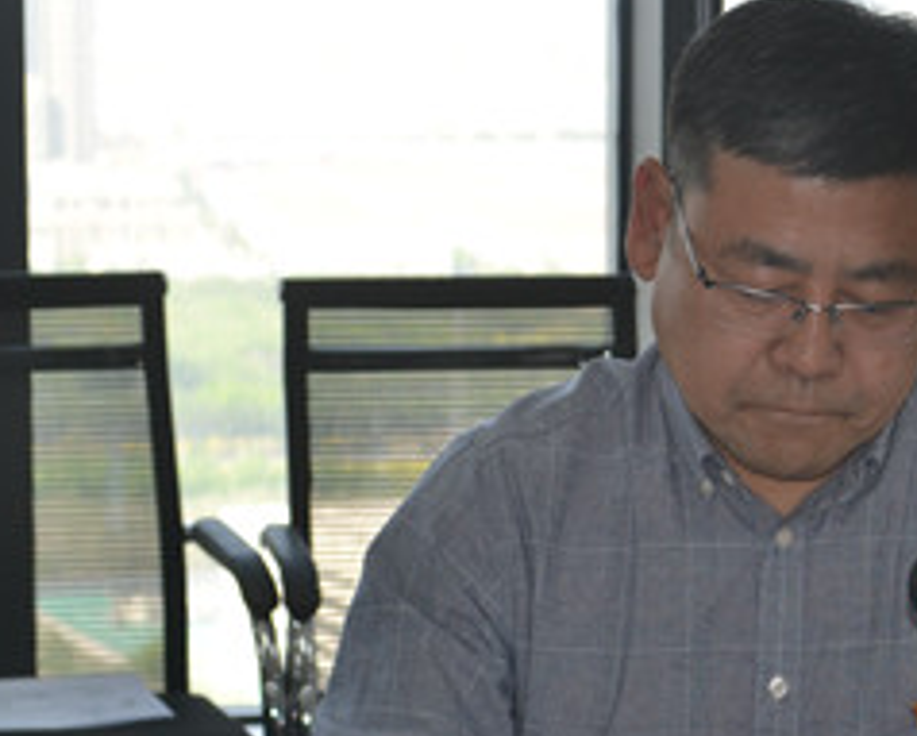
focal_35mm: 157
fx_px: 4271
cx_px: 782
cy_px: 647
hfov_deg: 12.2
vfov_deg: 9.8
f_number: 5.6
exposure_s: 1/125
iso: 400
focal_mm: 45
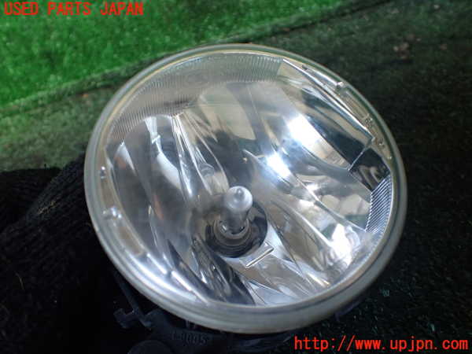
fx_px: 409
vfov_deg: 46.8
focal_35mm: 30
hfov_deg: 60.0
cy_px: 177
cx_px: 236
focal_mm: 5.4
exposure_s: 1/125
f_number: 2.3
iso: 320
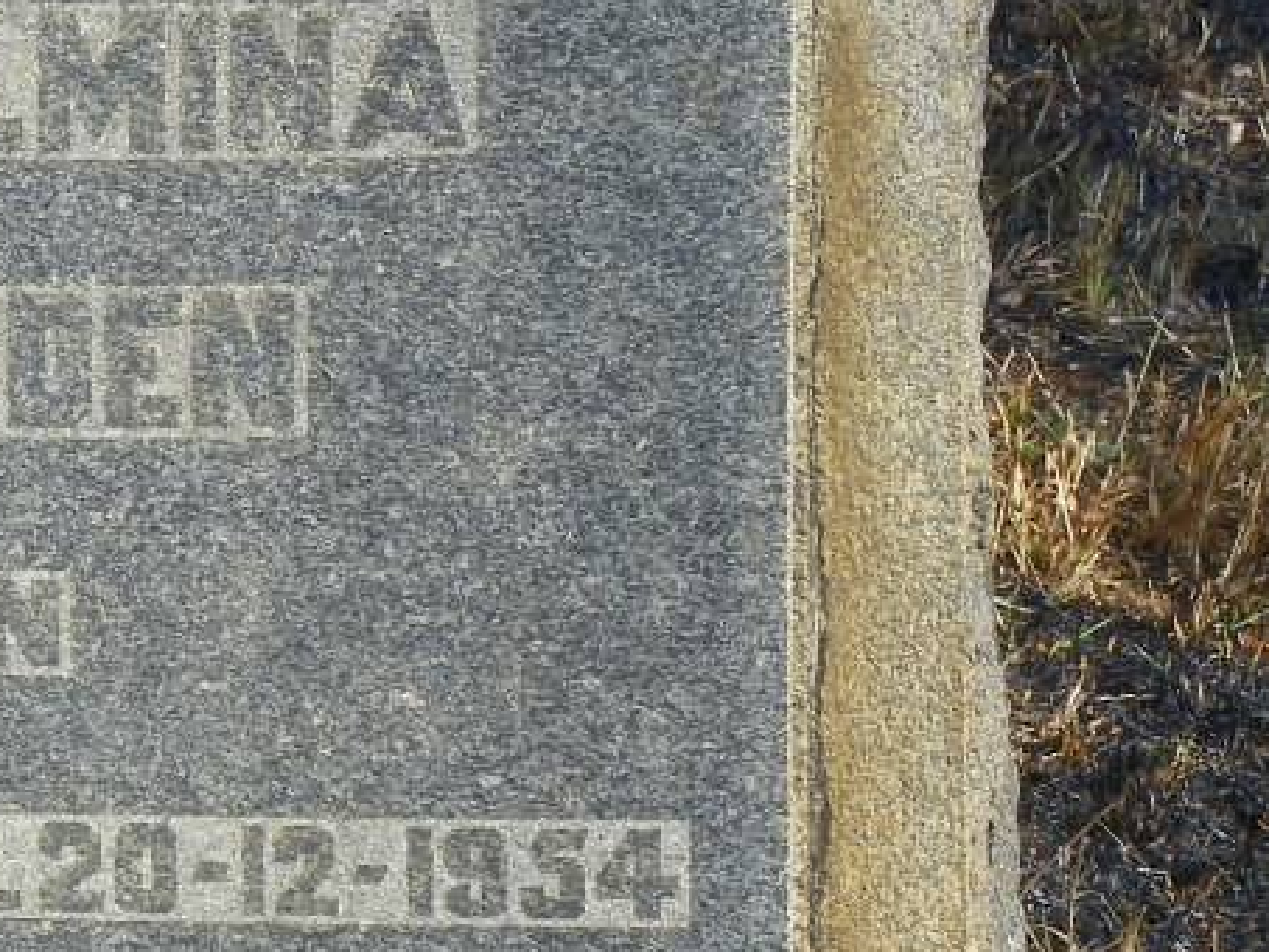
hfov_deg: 9.2
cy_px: 538
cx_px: -378
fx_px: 7774
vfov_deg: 7.0
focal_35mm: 212
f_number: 5
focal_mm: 14.2
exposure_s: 1/160
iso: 64
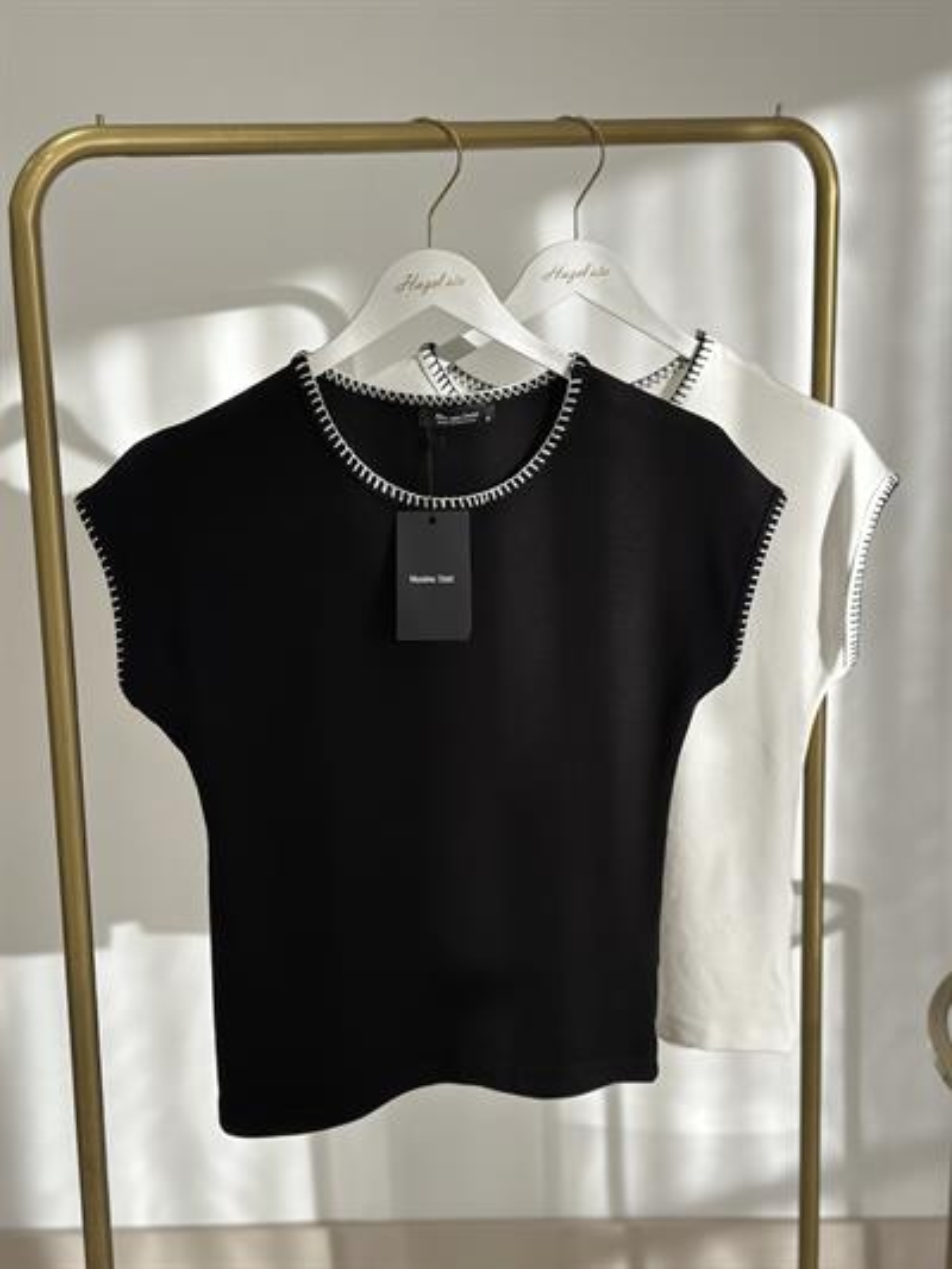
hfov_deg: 30.3
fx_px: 1759
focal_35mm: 48
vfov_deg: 39.6
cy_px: 634
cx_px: 476
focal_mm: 6.86
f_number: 1.78
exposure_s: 1/672
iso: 80
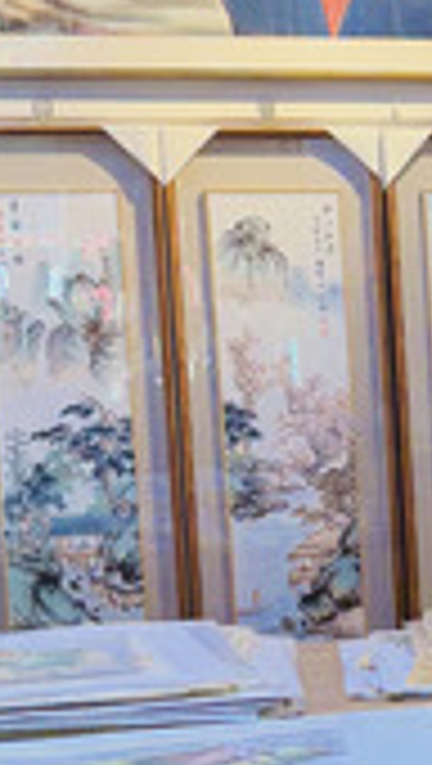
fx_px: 2254
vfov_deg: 19.2
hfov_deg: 10.2
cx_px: 846
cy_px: 542
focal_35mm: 111
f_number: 1.6
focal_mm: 5.96
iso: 80
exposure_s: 1/100
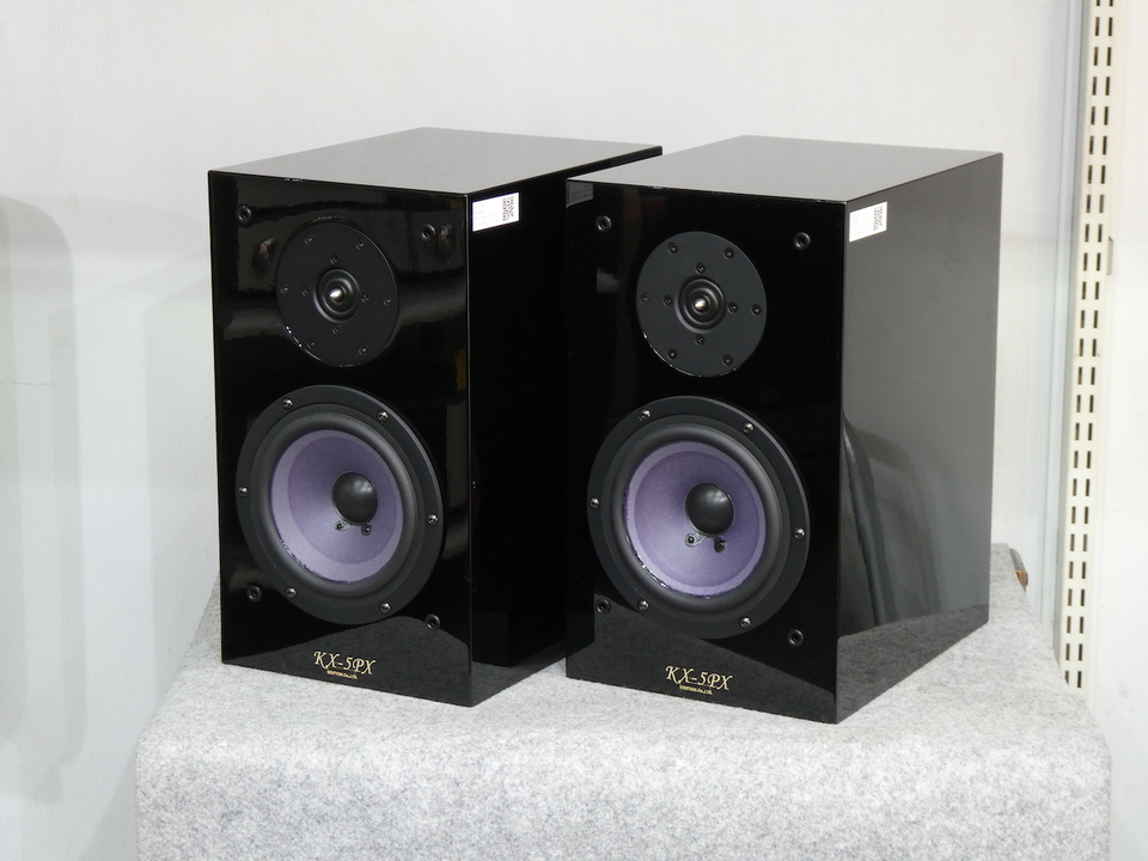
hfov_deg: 23.3
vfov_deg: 17.6
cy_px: 430
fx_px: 2786
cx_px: 574
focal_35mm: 84
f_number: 4.8
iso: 200
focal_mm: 15
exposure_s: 1/8
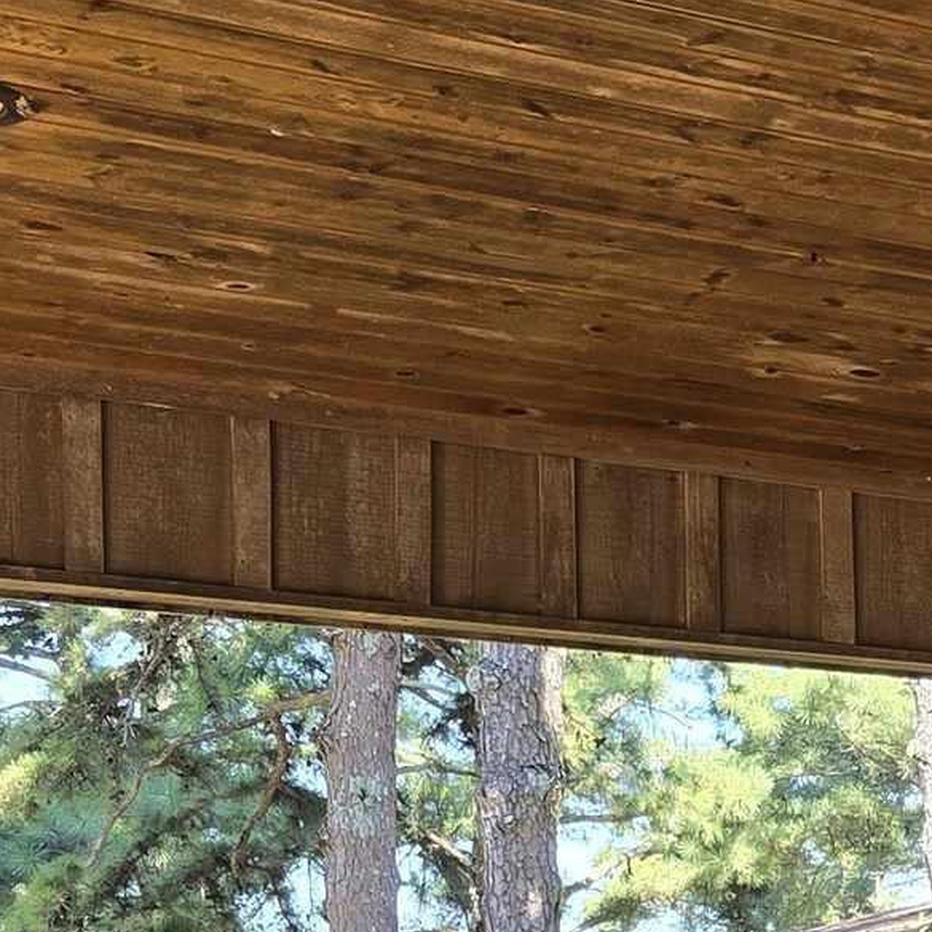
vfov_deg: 15.5
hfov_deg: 12.9
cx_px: 2143
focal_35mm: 107
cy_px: 1199
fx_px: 3259
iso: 50
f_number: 1.7
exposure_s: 1/180
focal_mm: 6.3
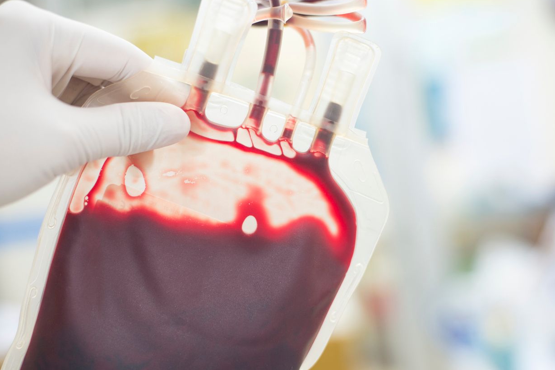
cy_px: 183
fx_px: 786
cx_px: 280
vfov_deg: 26.5
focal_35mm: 51
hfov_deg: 38.9
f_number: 2.8
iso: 400
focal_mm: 50
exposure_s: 1/40
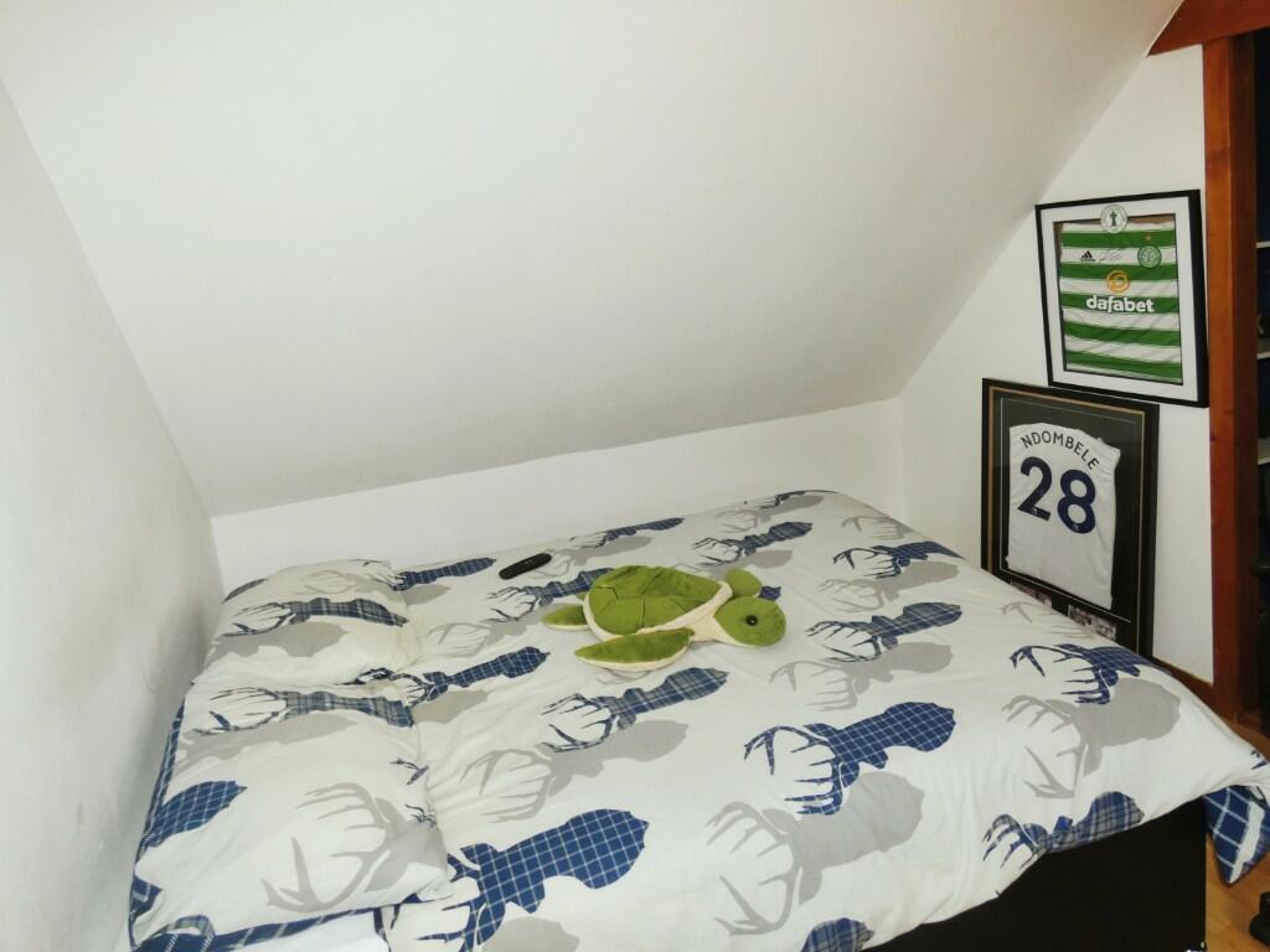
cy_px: 476
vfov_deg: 66.0
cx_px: 635
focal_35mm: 20
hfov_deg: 81.7
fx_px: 734
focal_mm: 3.6
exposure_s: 1/60
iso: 80
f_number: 2.8
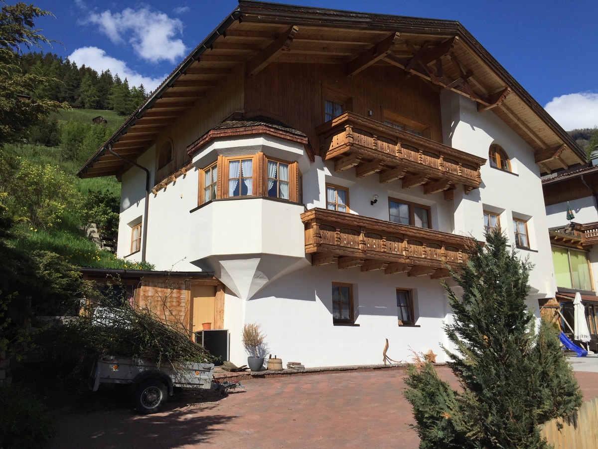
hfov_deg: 61.7
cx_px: 299
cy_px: 224
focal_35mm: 29
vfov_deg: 48.2
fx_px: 501
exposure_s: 1/4405
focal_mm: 4.15
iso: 32
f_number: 2.2
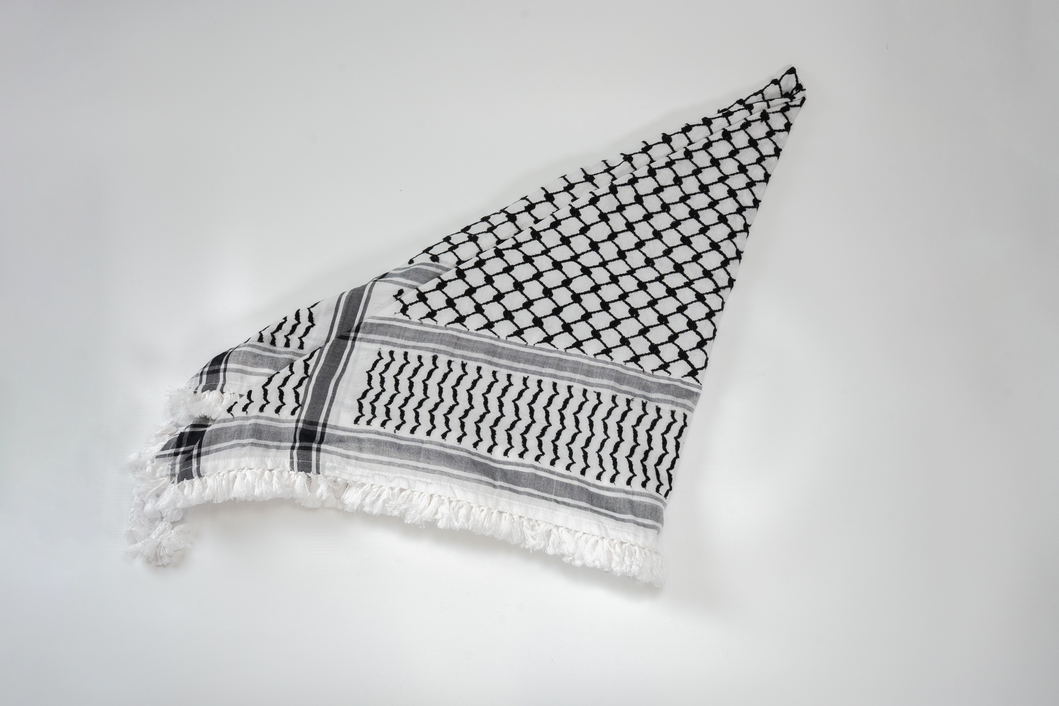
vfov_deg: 42.3
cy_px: 353
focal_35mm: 31
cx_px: 530
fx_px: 912
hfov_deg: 60.3
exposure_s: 1/120
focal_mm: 31
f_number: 10
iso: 2000
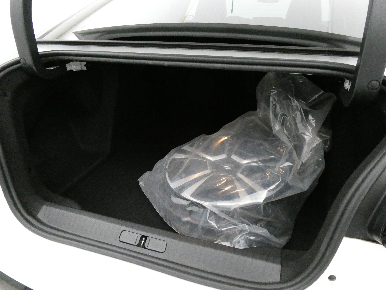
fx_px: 268
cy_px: 145
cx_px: 193
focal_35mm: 24
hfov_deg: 71.6
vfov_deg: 56.8
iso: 1600
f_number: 3.3
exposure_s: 1/40
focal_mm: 4.3
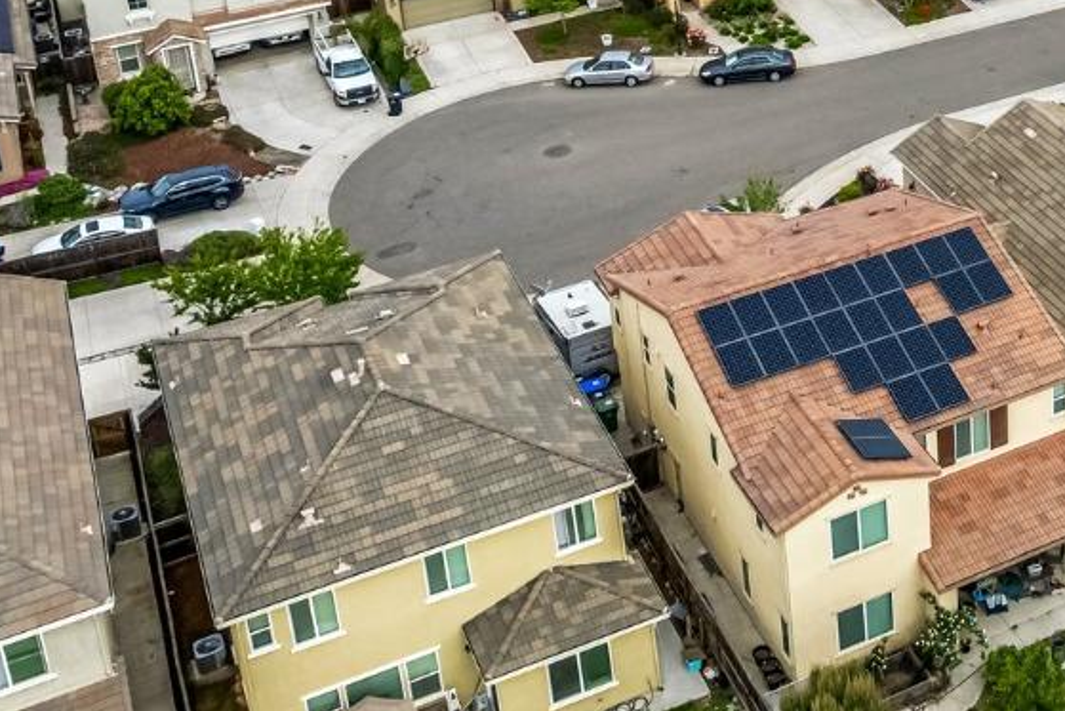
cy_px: -132
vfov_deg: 21.4
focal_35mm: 59
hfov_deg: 31.3
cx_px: 1078
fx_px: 1746
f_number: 2.8
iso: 130
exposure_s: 1/2000
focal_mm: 8.38
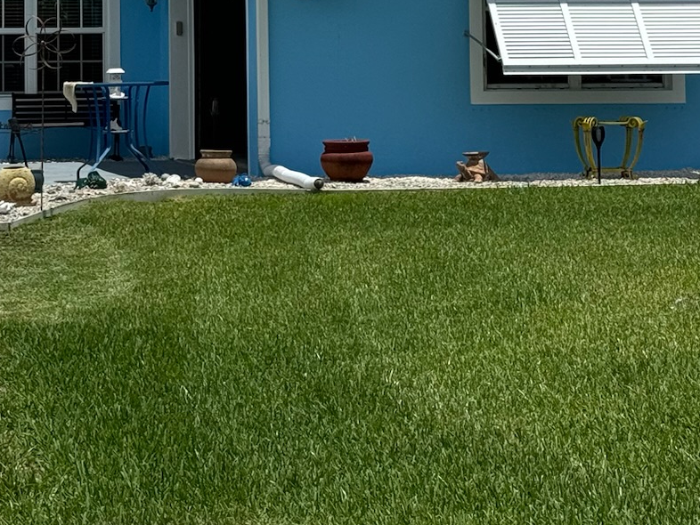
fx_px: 2529
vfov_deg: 11.7
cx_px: 106
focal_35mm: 125
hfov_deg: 15.6
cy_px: -61
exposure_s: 1/9009
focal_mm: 6.76
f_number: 1.78
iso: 80
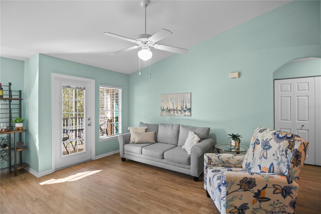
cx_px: 160
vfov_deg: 73.7
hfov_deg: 96.7
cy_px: 107
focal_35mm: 16
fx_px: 143
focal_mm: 11
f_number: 2.8
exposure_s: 1/15
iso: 100
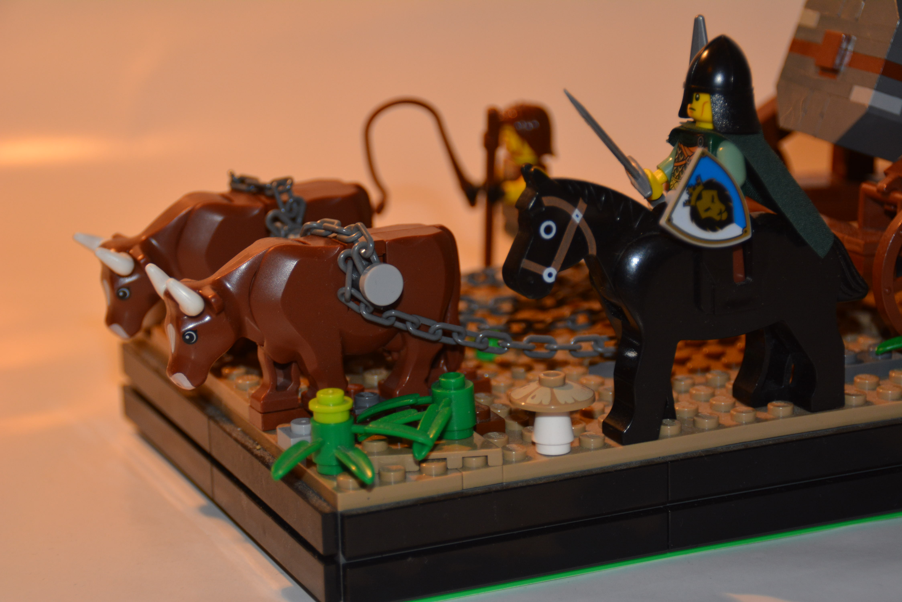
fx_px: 2819
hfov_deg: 18.2
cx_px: 451
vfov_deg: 12.2
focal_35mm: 112
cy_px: 301
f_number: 5.3
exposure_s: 1/60
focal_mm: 75
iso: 450
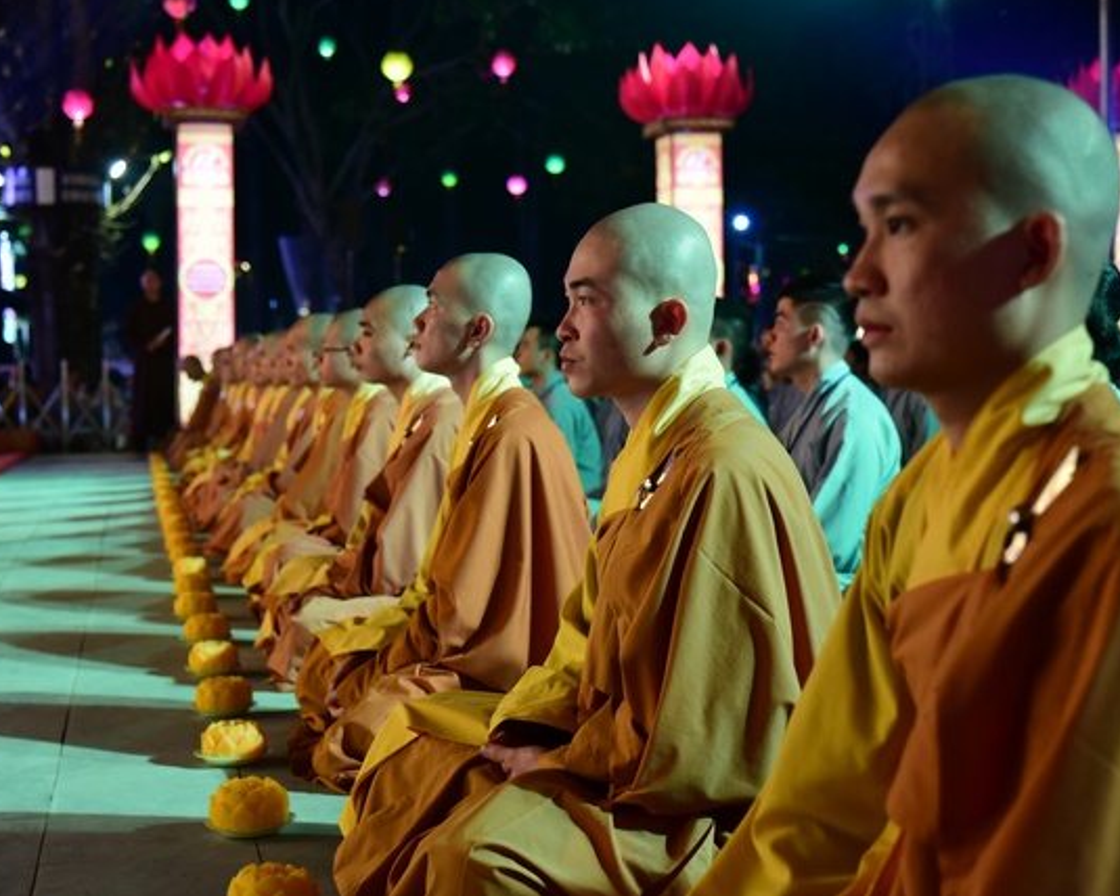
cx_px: 582
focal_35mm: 57
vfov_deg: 26.7
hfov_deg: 33.0
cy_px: 444
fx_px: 1889
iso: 2000
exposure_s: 1/40
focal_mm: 50
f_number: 4
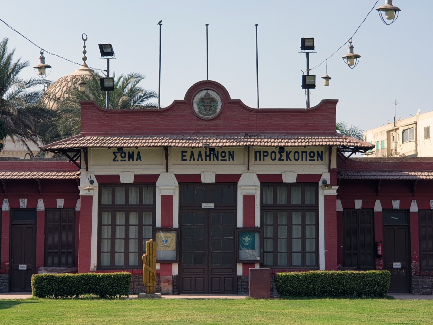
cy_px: 162
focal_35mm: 52
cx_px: 216
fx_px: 650
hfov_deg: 36.8
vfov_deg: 28.0
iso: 25
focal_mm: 6
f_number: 2.4
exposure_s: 1/536
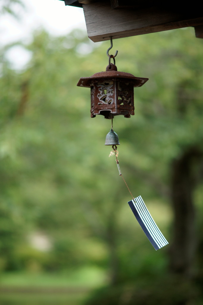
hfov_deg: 16.1
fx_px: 719
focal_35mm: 85
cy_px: 152
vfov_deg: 23.9
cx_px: 102
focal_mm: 85
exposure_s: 1/1000
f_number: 1.4
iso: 200
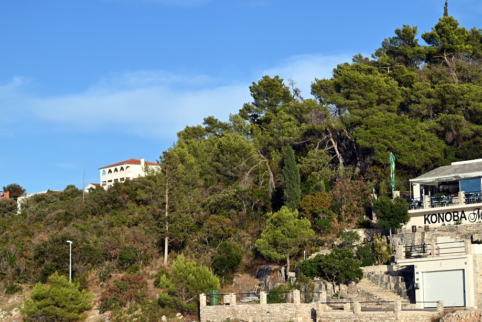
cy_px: 149
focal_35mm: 99
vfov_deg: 13.8
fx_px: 1326
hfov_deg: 20.6
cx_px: 271
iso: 100
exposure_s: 1/500
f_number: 6.3
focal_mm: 70
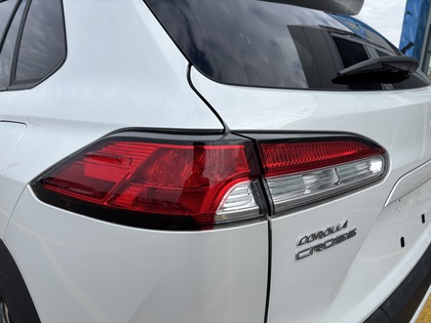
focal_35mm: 26
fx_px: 324
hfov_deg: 67.3
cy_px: 162
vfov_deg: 53.1
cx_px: 216
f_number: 1.6
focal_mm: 5.96
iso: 50
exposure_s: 1/2639
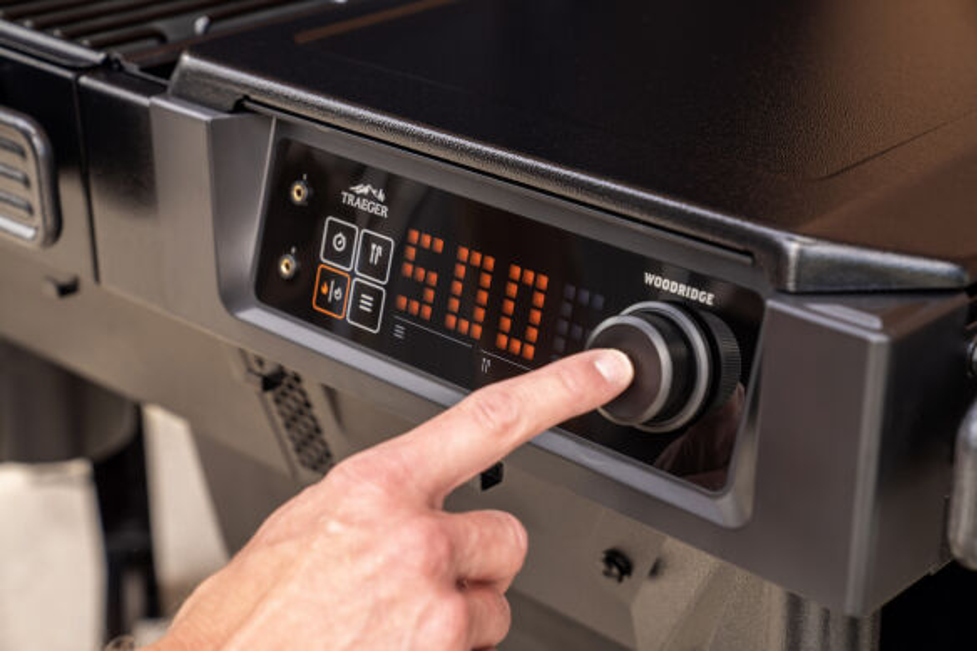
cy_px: 326
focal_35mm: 70
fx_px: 1899
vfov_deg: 19.4
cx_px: 488
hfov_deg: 28.9
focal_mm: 70
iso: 160
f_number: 5.6
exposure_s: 1/100
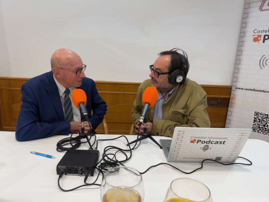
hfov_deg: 69.4
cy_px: 98
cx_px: 129
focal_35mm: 25
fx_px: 194
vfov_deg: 54.9
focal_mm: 6.76
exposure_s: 1/100
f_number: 1.78
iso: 200
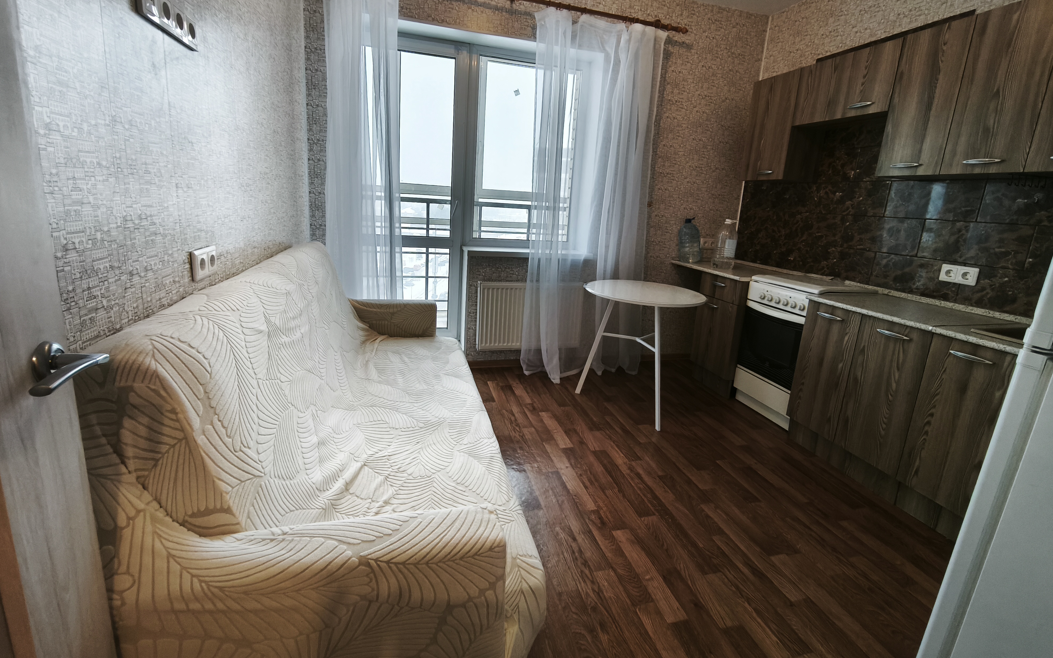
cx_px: 525
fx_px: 459
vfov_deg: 71.1
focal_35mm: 16
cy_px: 295
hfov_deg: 97.8
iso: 500
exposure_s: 1/33.3
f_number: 2.2
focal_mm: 1.91
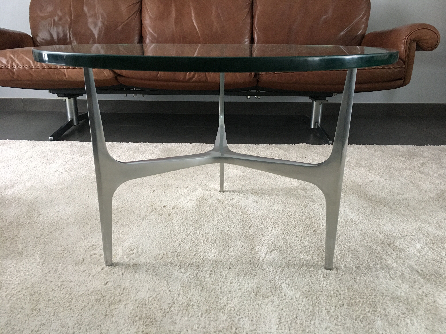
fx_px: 374
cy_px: 167
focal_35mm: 29
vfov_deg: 48.2
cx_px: 223
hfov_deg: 61.7
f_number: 2.2
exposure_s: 1/33
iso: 200
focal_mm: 4.15
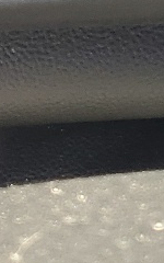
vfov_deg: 10.3
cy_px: -309
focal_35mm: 184
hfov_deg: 7.1
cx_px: 133
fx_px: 1316
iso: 51
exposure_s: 1/120
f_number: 1.5
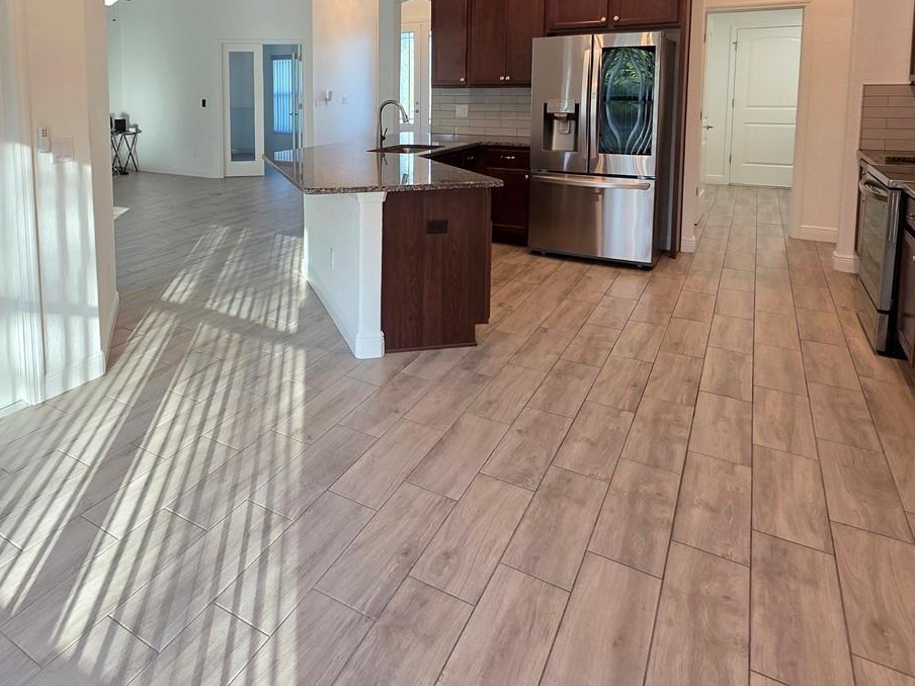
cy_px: 150
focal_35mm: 23
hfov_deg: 71.0
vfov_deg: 55.3
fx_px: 608
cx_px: 281
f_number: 1.9
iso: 160
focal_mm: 2.2
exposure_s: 1/120
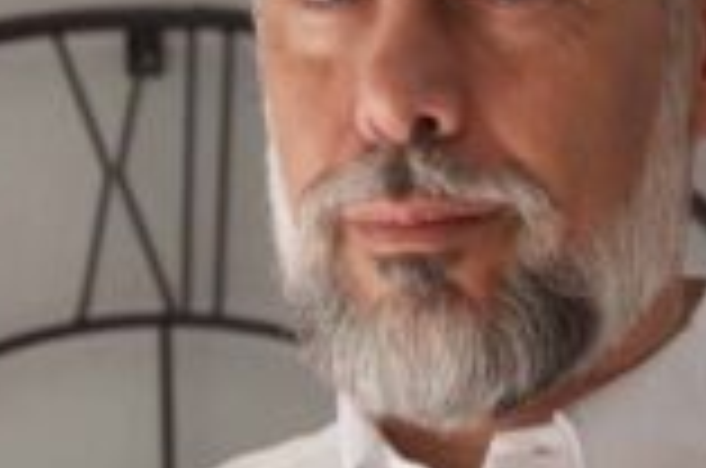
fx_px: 7483
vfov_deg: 3.6
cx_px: 382
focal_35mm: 382
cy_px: 135
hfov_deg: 5.4
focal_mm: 95
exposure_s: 1/50
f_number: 5.3
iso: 800
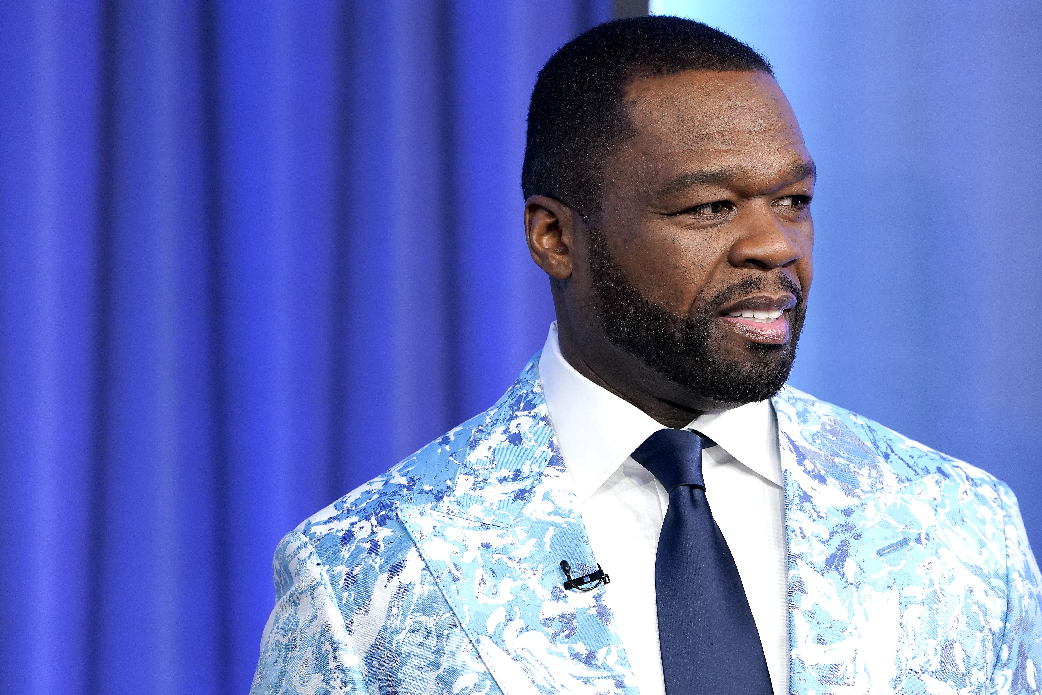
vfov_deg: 4.8
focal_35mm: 288
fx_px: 8335
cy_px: 348
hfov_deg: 7.2
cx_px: 521
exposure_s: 1/160
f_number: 7.1
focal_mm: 288
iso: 2500
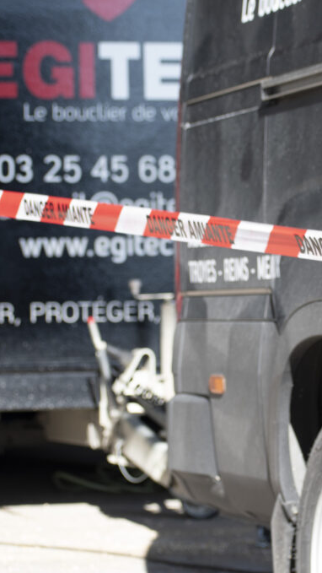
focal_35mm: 166
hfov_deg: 7.3
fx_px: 2519
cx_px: 309
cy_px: 287
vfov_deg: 13.0
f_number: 5.6
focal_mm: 70
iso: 200
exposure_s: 1/250
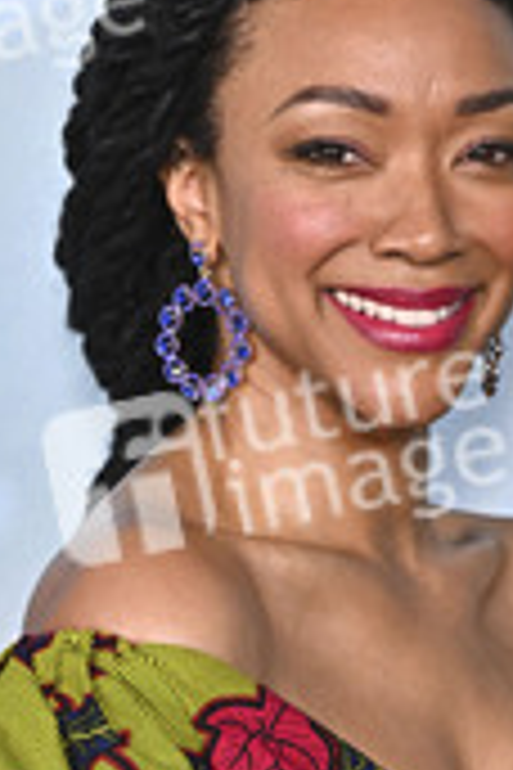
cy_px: 684
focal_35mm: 232
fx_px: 4959
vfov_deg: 8.8
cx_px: 405
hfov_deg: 5.9
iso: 2500
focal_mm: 99
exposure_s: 1/250
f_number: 4.5
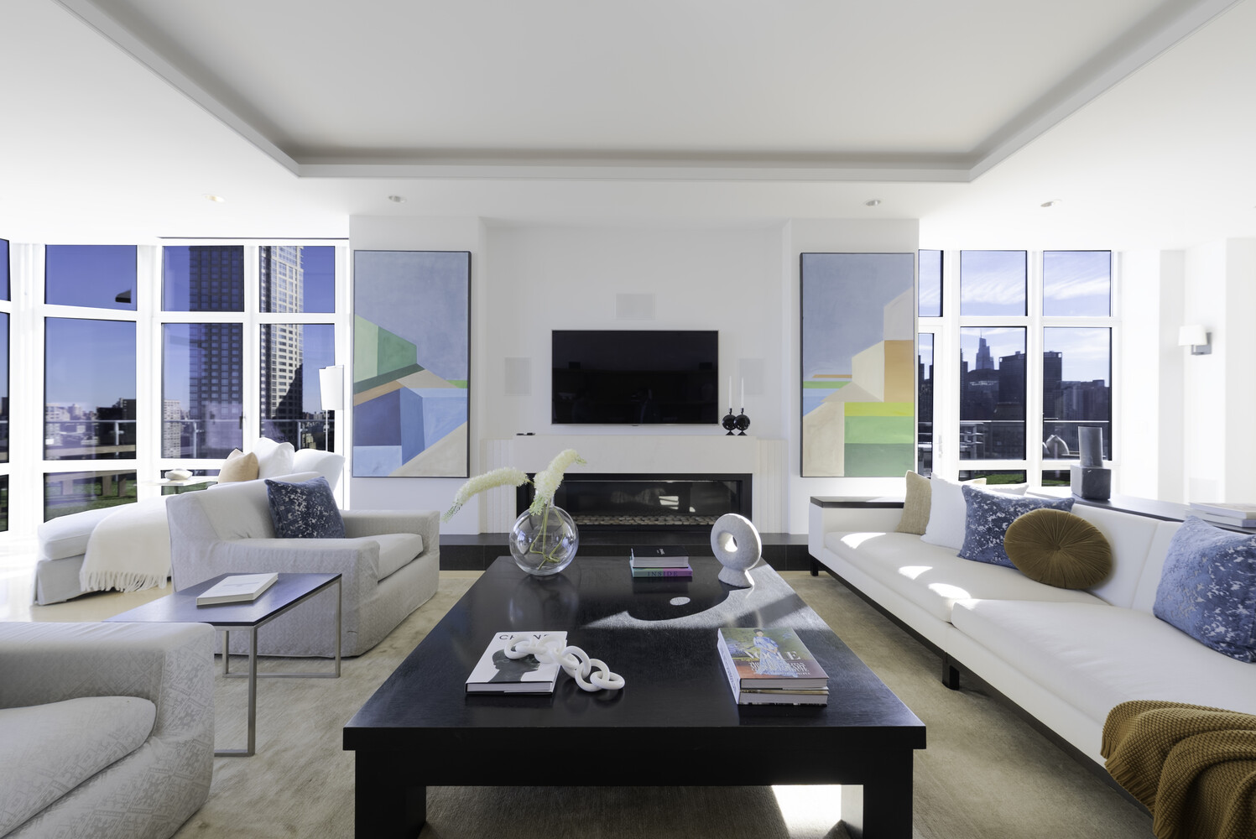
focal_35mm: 14
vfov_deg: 81.3
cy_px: 420
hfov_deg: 104.2
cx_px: 628
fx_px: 489
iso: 100
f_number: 8
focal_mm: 14
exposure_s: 2
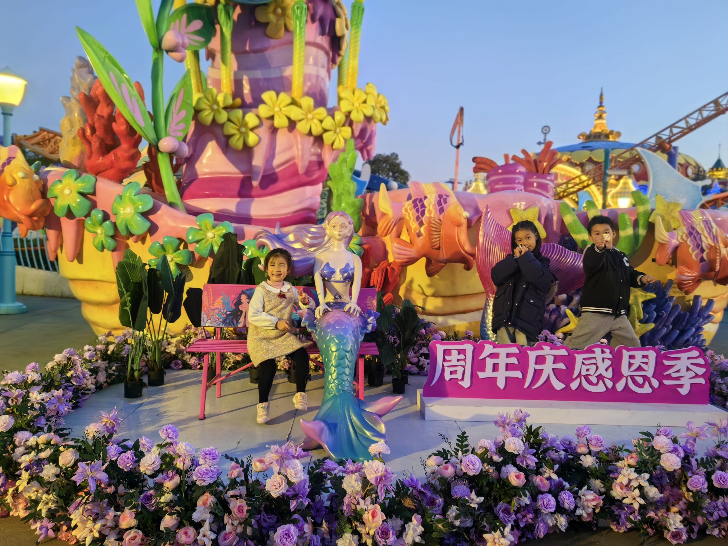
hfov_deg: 65.3
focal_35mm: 27
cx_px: 364
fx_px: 568
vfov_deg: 51.4
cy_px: 273
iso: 160
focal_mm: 5.75
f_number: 1.4
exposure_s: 1/33.3
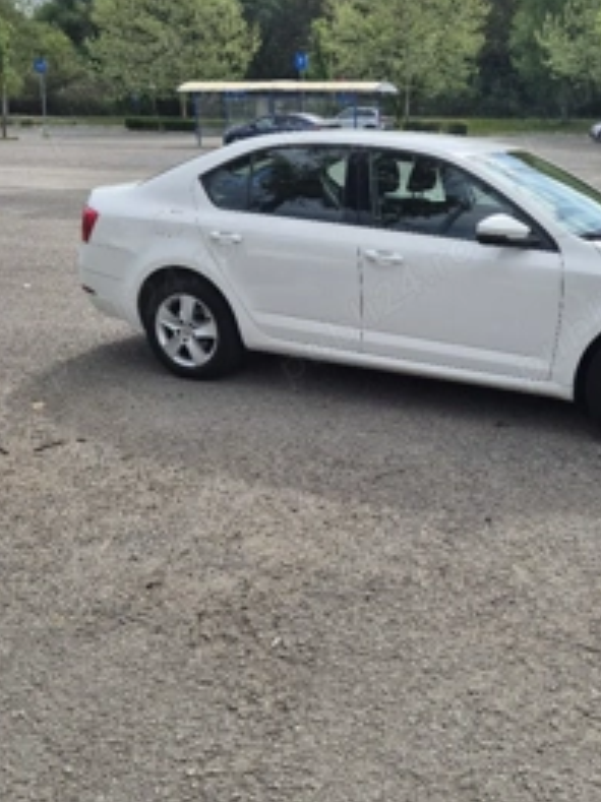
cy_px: 345
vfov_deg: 52.5
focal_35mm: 35
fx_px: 811
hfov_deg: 39.8
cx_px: 436
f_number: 1.8
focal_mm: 5.4
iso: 25
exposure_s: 1/2500
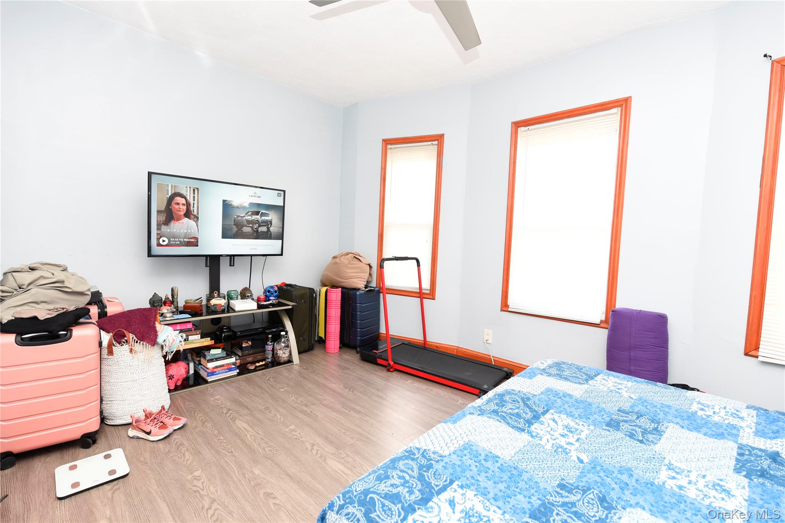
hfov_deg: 96.7
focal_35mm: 16
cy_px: 262
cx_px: 392
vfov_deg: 73.8
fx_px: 349
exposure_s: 1/15
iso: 200
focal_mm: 16
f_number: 5
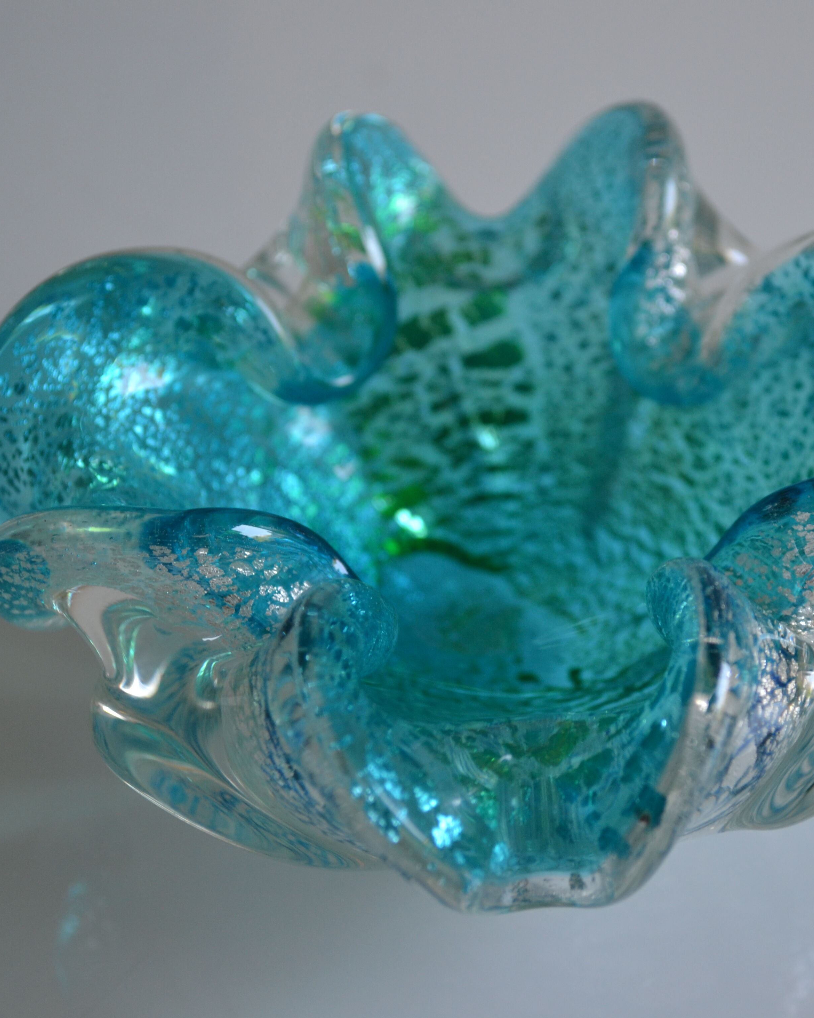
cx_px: 580
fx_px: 2560
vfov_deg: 22.5
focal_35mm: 85
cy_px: 507
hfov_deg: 18.0
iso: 400
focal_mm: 40
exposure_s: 1/50
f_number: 5.3
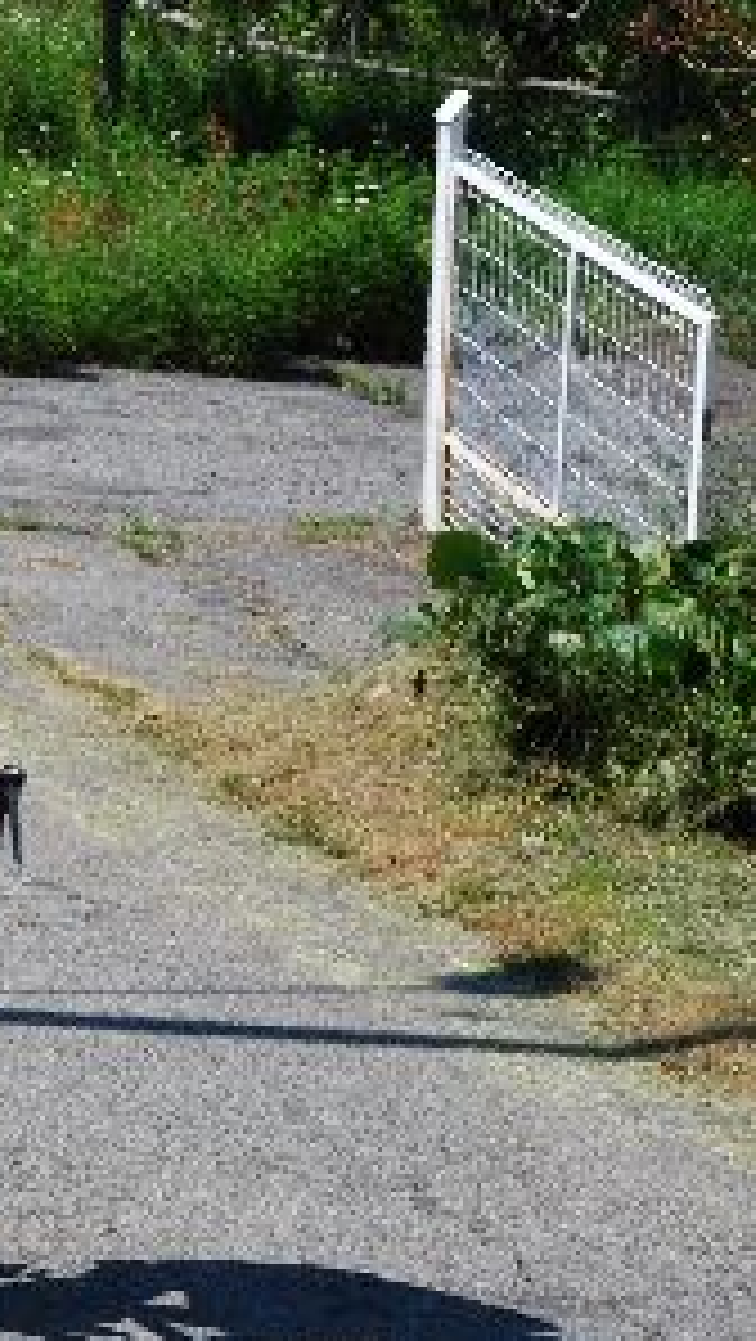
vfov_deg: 10.6
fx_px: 7258
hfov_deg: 5.9
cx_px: -202
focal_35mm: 204
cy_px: 673
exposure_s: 1/125
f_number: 11
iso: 100
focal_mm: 86
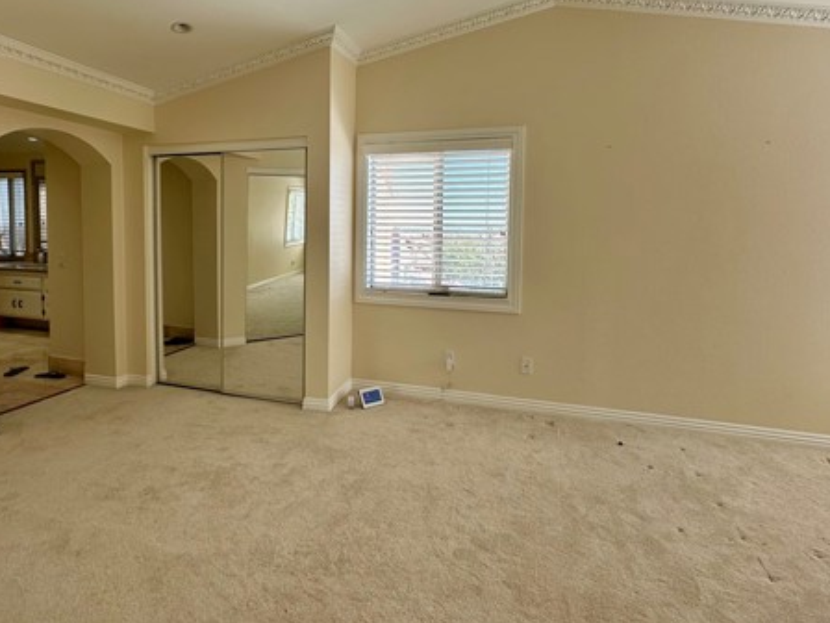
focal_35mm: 20
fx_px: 480
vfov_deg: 65.5
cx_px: 374
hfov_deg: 81.5
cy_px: 256
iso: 40
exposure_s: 1/156
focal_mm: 2.22
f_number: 2.2
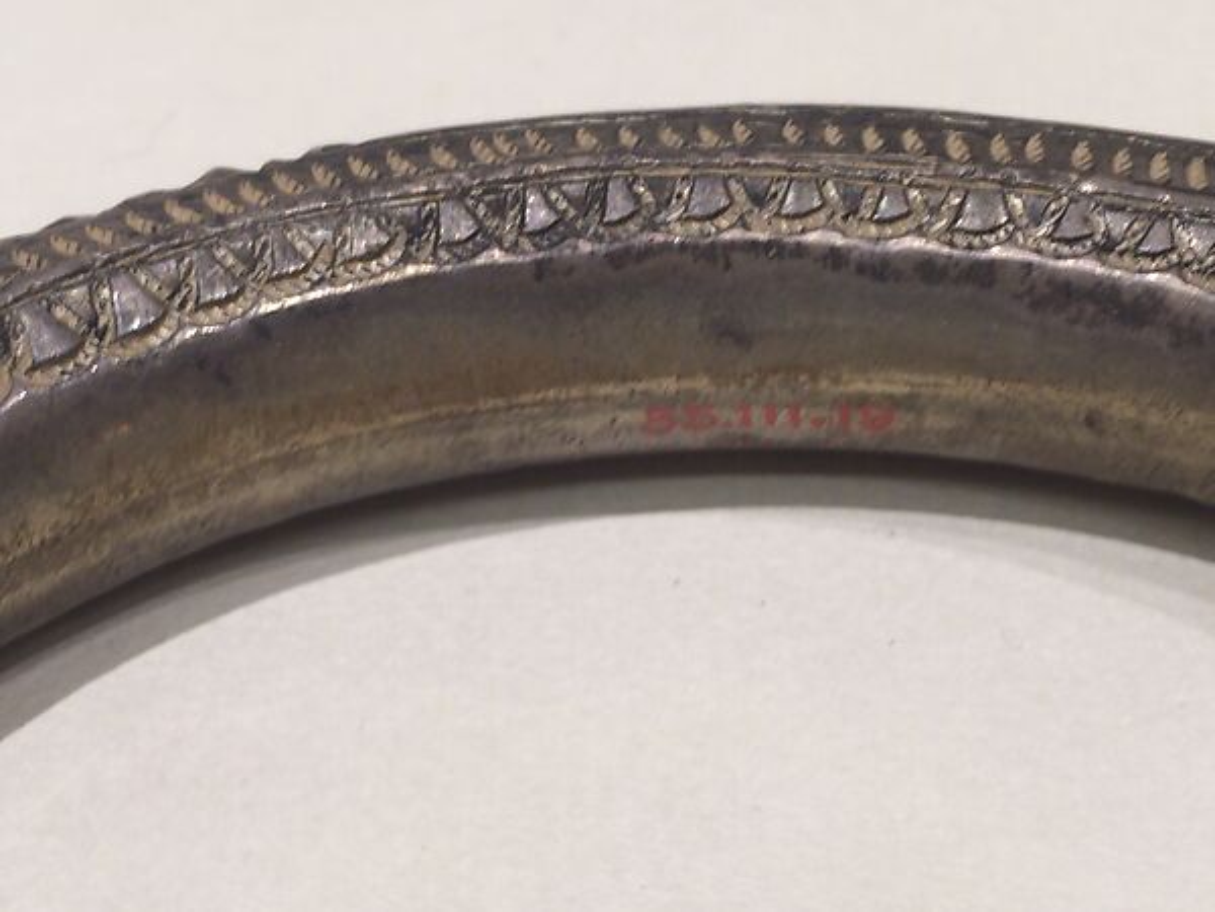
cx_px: 608
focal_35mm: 29
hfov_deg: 61.7
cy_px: 456
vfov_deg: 48.2
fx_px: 1018
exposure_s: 1/40
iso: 40
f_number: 2.2
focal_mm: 4.15
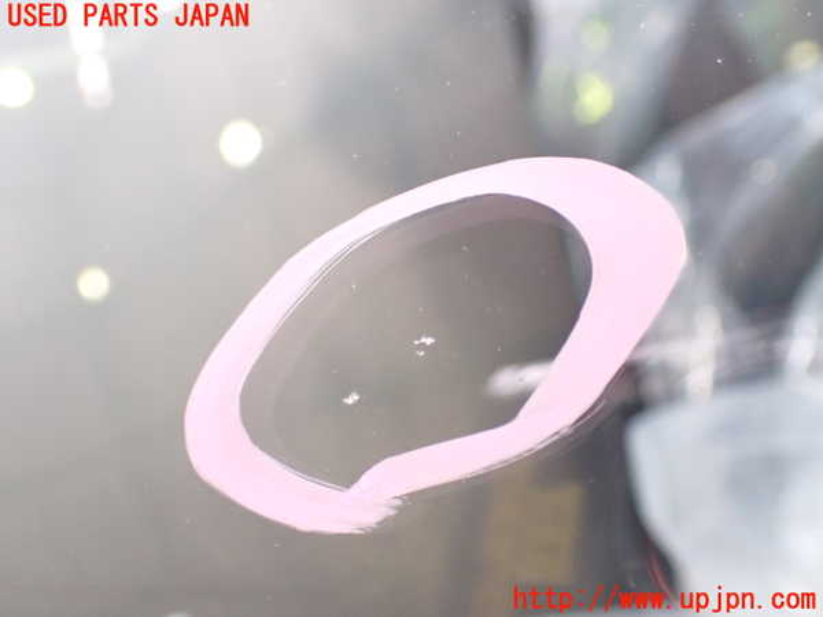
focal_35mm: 38
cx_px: 412
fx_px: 903
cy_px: 308
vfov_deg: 37.7
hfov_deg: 49.0
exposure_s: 1/40
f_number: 2.7
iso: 800
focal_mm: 6.83
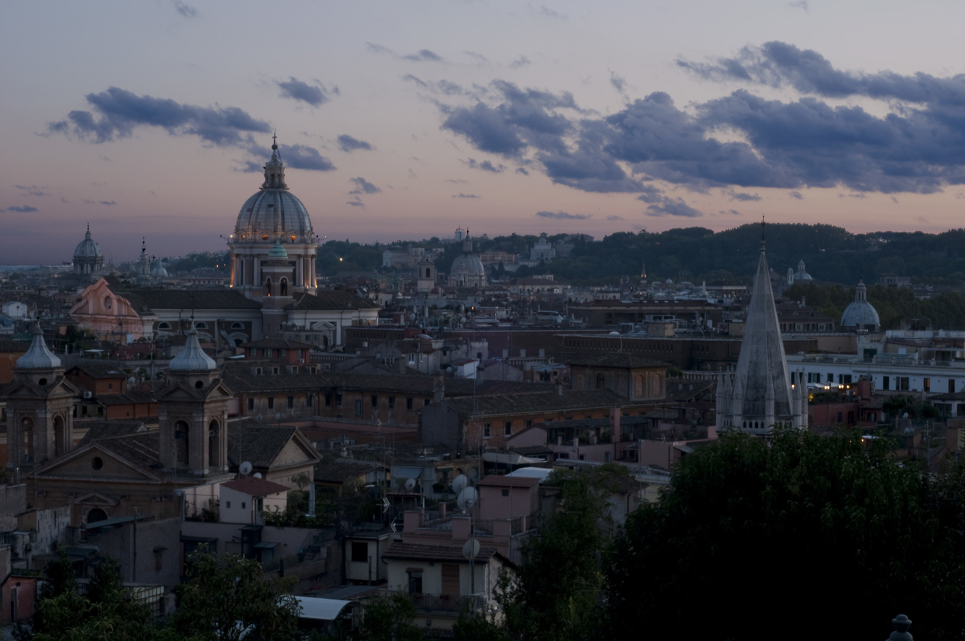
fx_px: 2008
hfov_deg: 27.0
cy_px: 320
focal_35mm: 75
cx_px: 482
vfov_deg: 18.1
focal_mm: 50
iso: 200
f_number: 16
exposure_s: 1/1.67
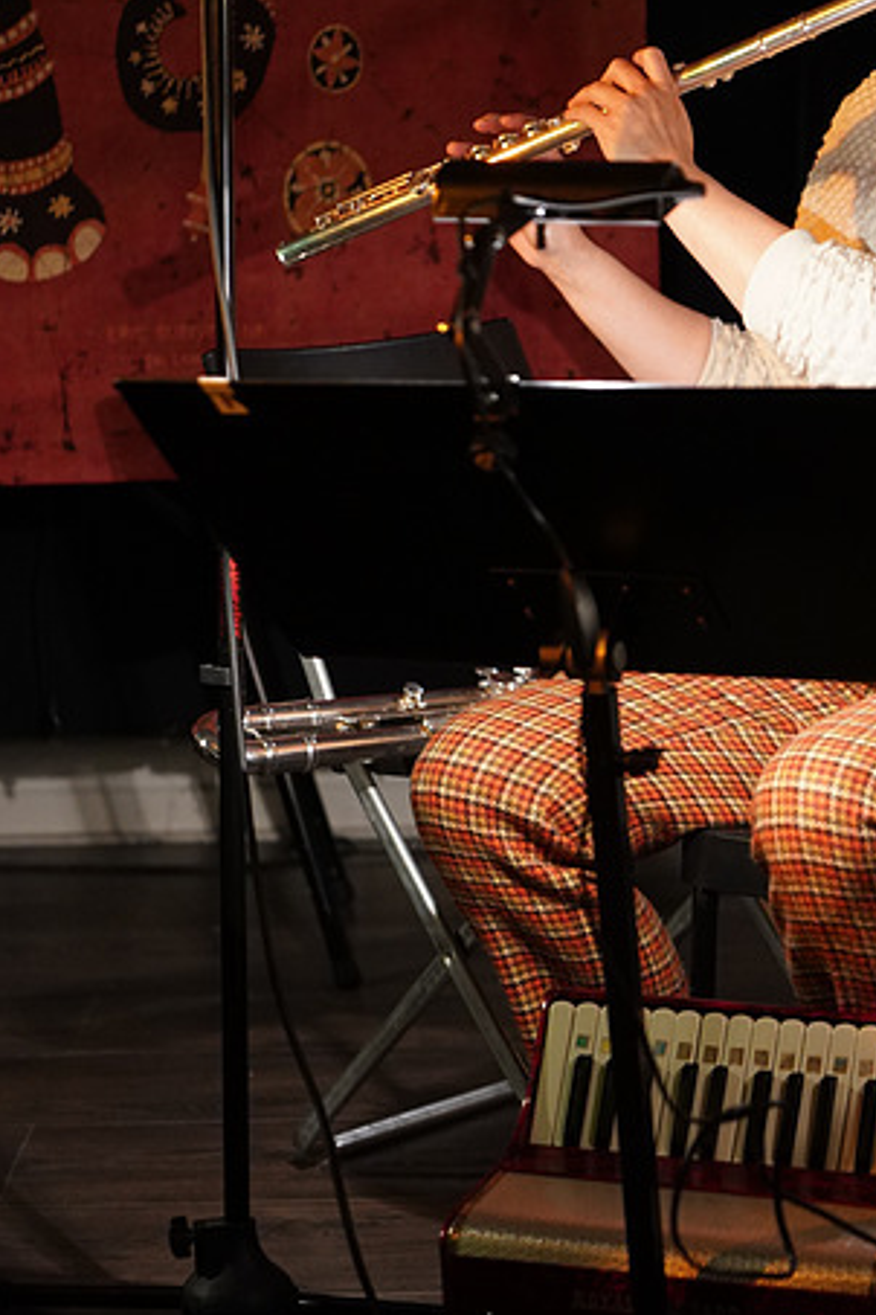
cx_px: 692
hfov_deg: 12.9
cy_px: 636
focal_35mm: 106
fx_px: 3869
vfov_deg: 19.3
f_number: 2.8
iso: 3200
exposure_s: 1/100
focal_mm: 60
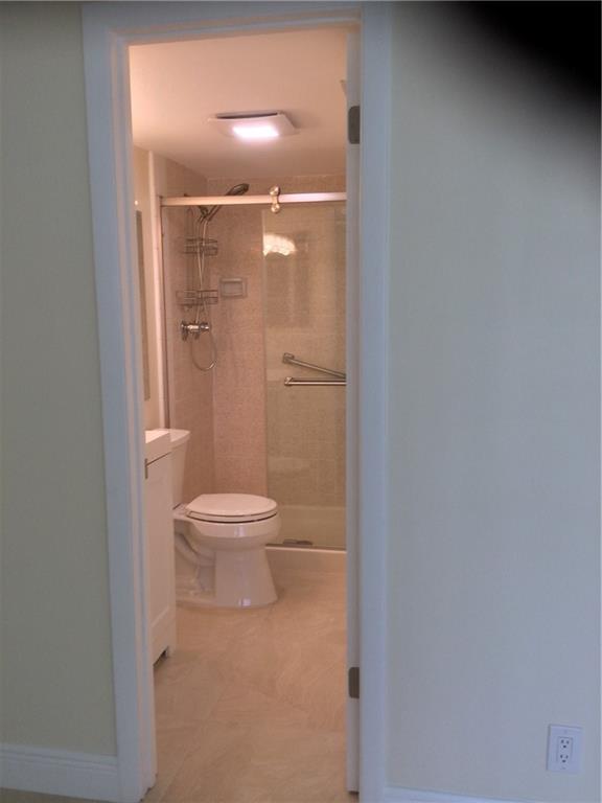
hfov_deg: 45.4
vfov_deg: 58.4
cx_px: 301
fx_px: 719
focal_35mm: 31
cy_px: 402
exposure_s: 1/40
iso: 25
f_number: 2.4
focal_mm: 3.3
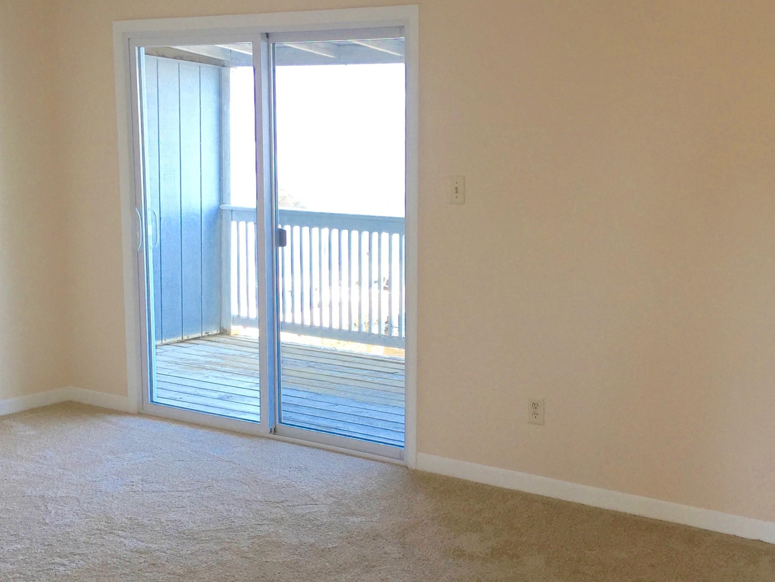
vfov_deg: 31.5
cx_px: 500
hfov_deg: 40.8
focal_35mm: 46
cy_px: 317
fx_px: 1030
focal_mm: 4.15
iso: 32
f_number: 2.2
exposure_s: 1/60
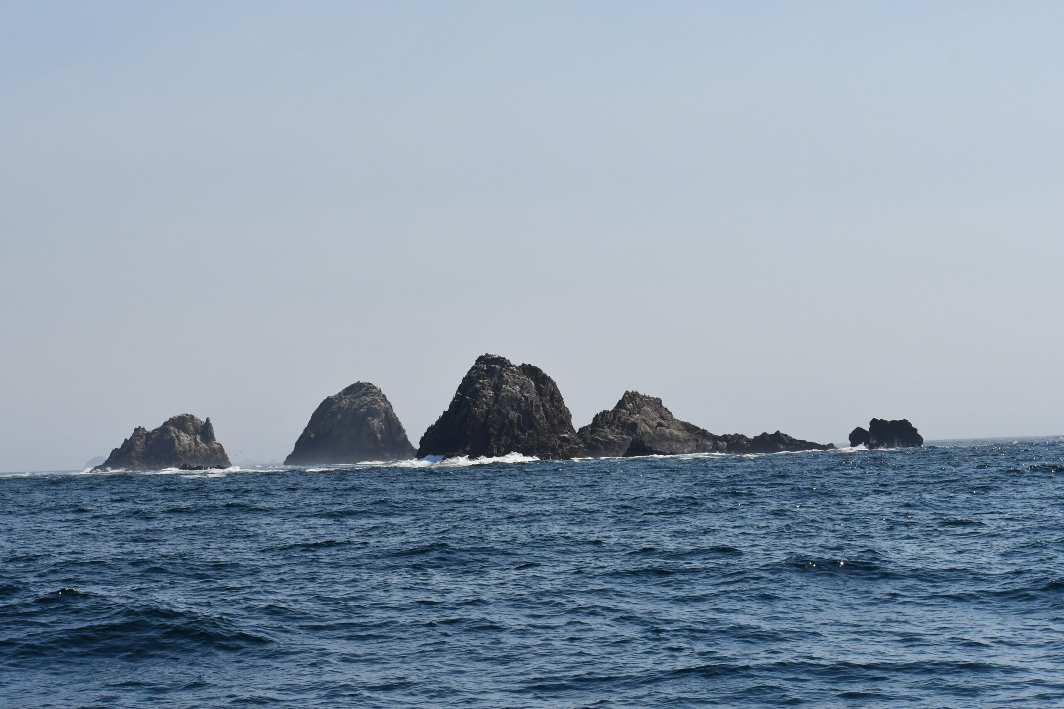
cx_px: 532
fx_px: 3103
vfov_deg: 13.0
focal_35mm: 105
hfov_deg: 19.5
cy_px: 354
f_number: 13
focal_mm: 70
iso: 1000
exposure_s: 1/3200
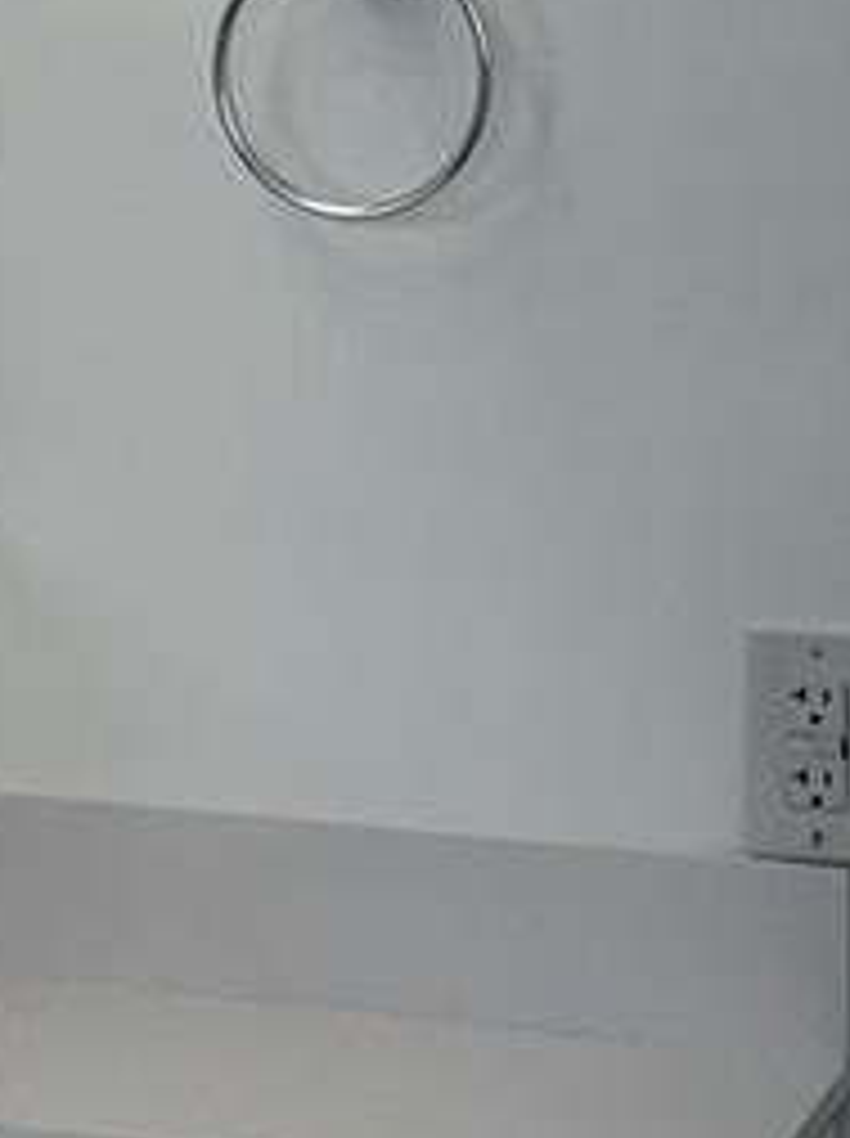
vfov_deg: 16.7
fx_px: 3742
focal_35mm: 114
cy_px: -139
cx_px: 553
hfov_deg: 12.9
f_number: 1.78
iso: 100
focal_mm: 6.76
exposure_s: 1/1553
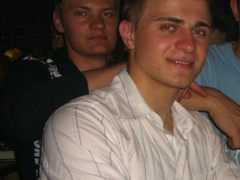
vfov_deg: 20.7
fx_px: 492
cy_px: 103
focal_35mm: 71
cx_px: 206
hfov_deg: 26.6
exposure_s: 1/60
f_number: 2.8
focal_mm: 7.9
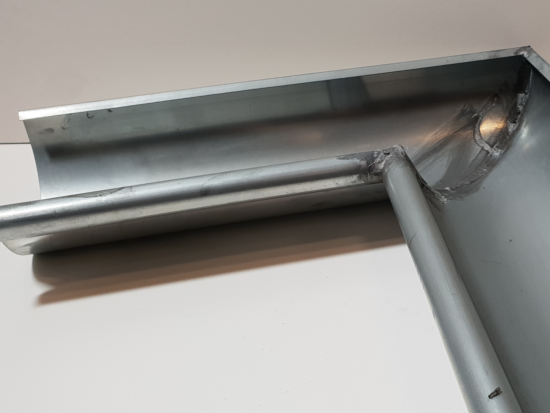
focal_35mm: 48
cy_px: 280
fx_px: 763
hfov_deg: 38.1
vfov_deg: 30.0
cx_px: 443
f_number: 2.4
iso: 125
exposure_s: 1/50
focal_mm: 4.3
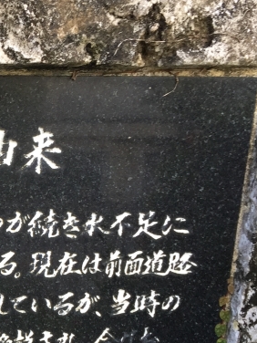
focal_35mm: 79
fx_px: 782
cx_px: -131
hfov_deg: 16.9
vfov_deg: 24.2
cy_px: 285
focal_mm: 4.15
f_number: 2.2
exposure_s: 1/60
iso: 32
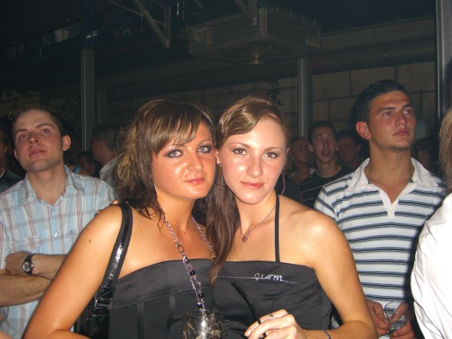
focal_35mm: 38
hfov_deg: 49.0
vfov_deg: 37.7
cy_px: 170
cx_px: 226
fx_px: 496
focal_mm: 7.9
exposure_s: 1/60
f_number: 2.8
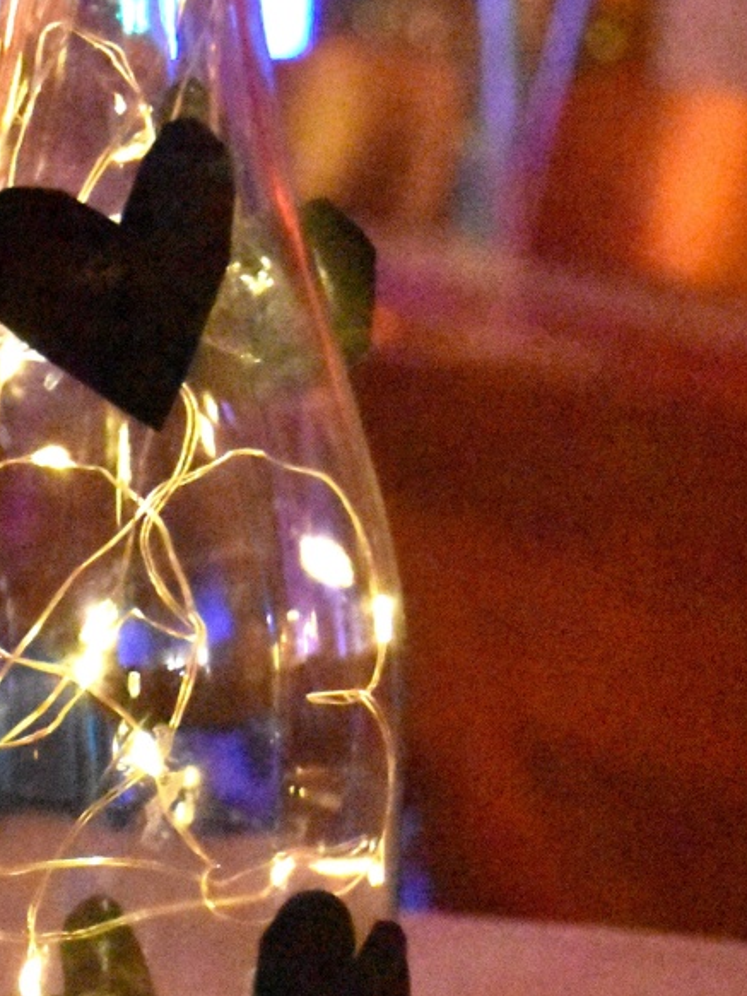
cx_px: -126
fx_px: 4039
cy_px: 588
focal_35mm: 140
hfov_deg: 10.4
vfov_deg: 14.1
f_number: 5.6
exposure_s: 1/125
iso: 25600
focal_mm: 35
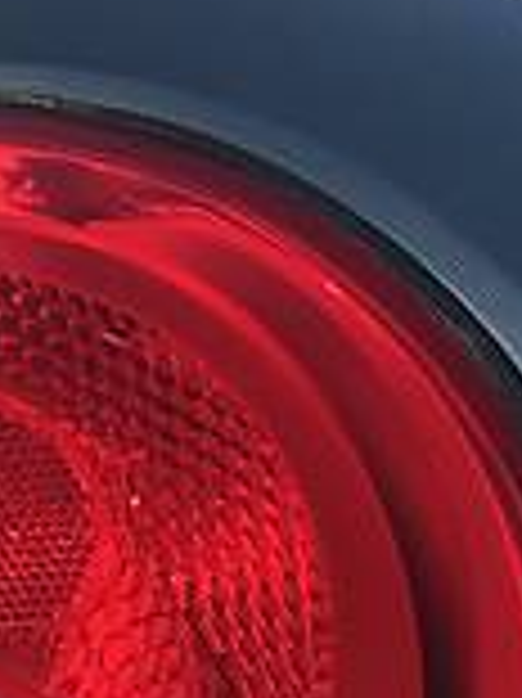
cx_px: -108
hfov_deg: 7.3
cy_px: 847
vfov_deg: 9.7
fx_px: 4047
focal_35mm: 201
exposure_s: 1/60
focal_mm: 6
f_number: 2.4
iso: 16
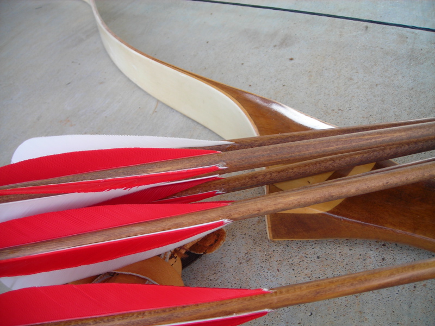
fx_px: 478
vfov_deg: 37.7
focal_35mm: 38
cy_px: 163
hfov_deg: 49.0
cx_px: 218
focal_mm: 6.3
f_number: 3.2
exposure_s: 1/83.1
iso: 50
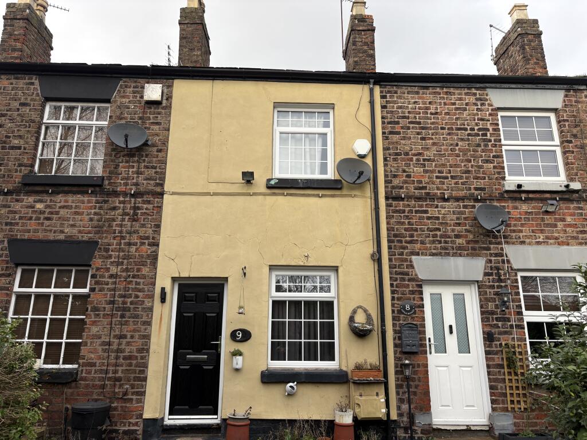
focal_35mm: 26
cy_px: 220
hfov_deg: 67.3
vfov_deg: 53.1
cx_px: 294
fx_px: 441
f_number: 1.6
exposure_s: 1/375
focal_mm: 5.96
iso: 50
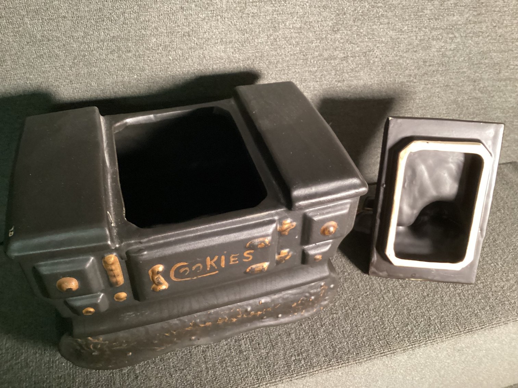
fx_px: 464
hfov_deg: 58.3
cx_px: 259
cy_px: 194
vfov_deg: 45.4
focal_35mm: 31
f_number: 2.4
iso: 500
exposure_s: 1/30
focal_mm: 3.3
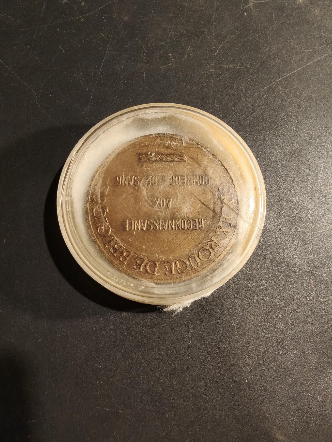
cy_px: 221
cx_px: 166
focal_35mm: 23
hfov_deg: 58.9
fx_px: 294
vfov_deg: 73.9
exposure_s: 1/100
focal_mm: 2.32
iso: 160
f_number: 2
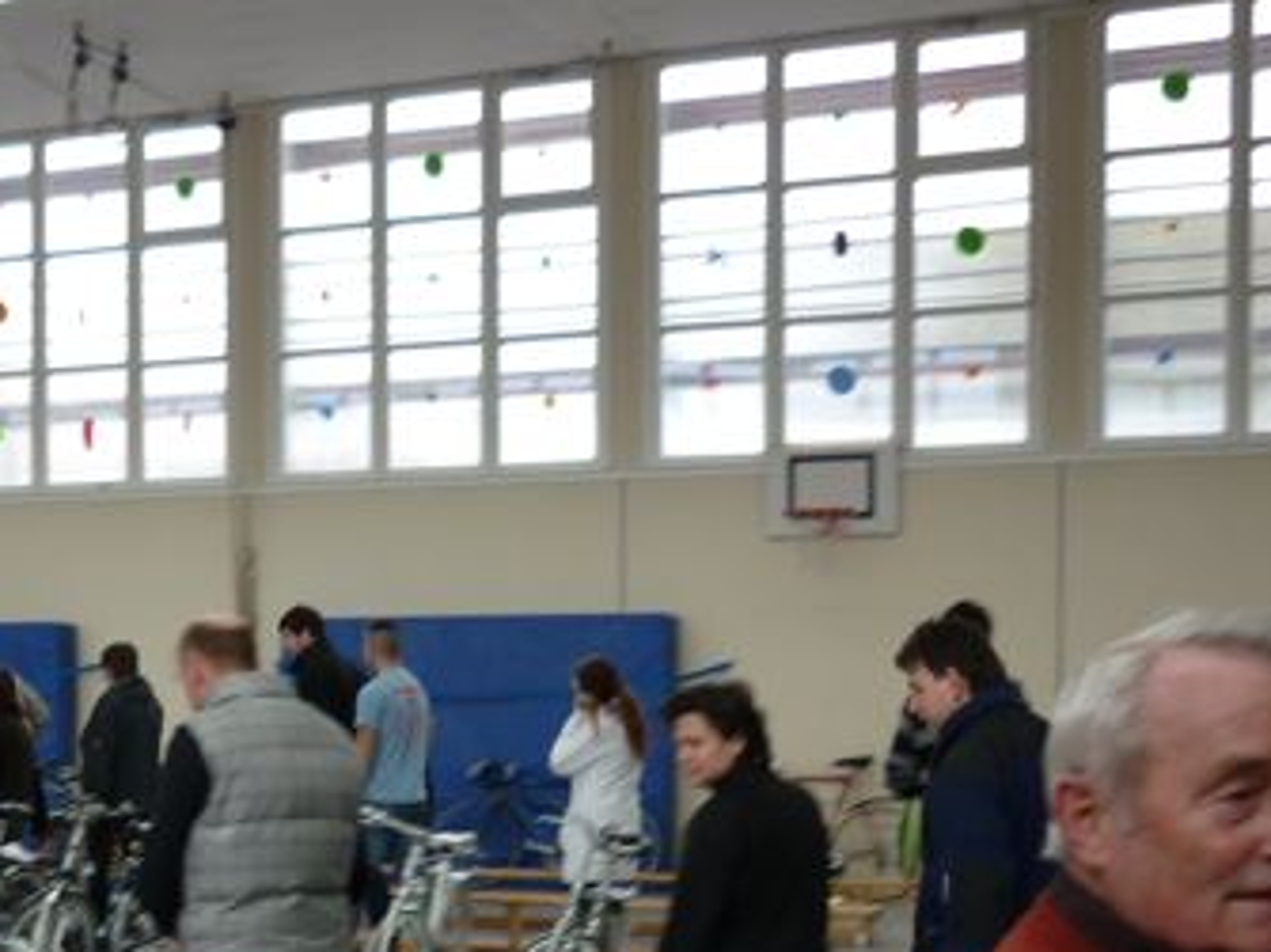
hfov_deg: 29.3
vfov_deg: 23.0
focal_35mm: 63
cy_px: 759
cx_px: 83
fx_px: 2312
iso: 80
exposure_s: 1/40
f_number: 2.8
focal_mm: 5.5
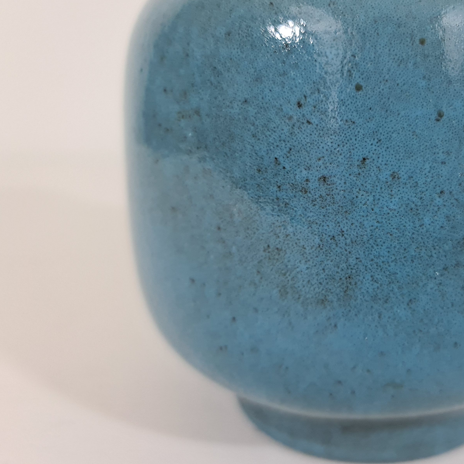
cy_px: 207
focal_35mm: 37
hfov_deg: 43.7
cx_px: 340
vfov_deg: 44.9
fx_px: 561
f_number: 1.8
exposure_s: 1/100
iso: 250
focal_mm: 7
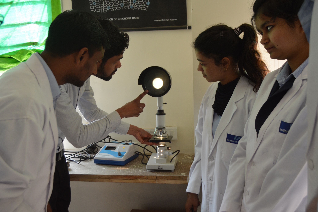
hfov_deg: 57.3
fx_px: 291
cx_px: 159
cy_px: 106
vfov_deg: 39.9
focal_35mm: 33
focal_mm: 22
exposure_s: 1/50
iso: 400
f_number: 4
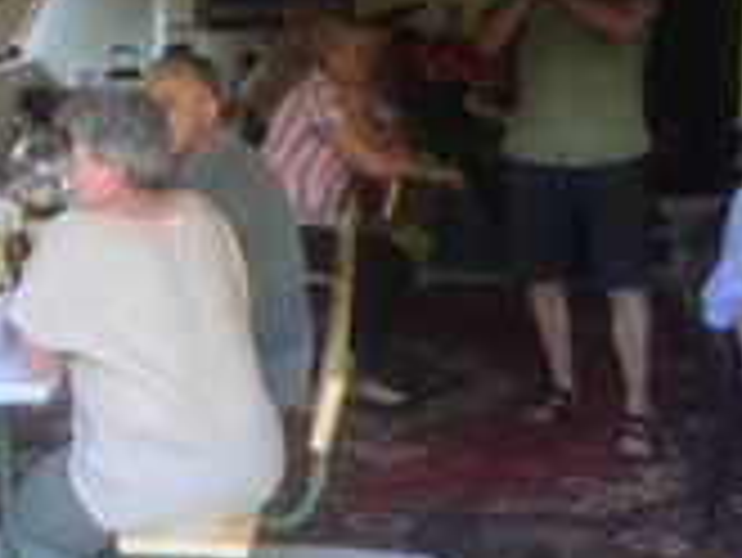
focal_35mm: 80
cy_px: 144
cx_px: 67
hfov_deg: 23.7
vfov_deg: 18.3
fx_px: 1716
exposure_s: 1/24
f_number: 2.4
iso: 50
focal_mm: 4.12
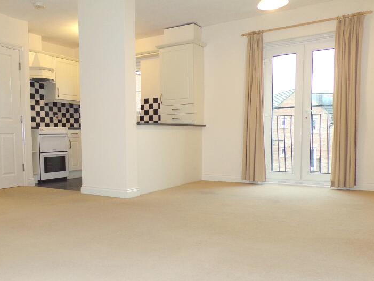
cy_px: 162
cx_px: 154
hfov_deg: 52.3
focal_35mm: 35
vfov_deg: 40.6
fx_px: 378
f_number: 3
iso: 200
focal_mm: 4.3
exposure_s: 1/34
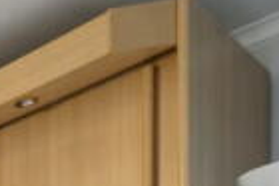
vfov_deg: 14.0
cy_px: 413
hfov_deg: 18.7
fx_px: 581
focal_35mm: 75
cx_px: -262
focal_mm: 16
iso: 400
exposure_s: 1/20
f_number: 9
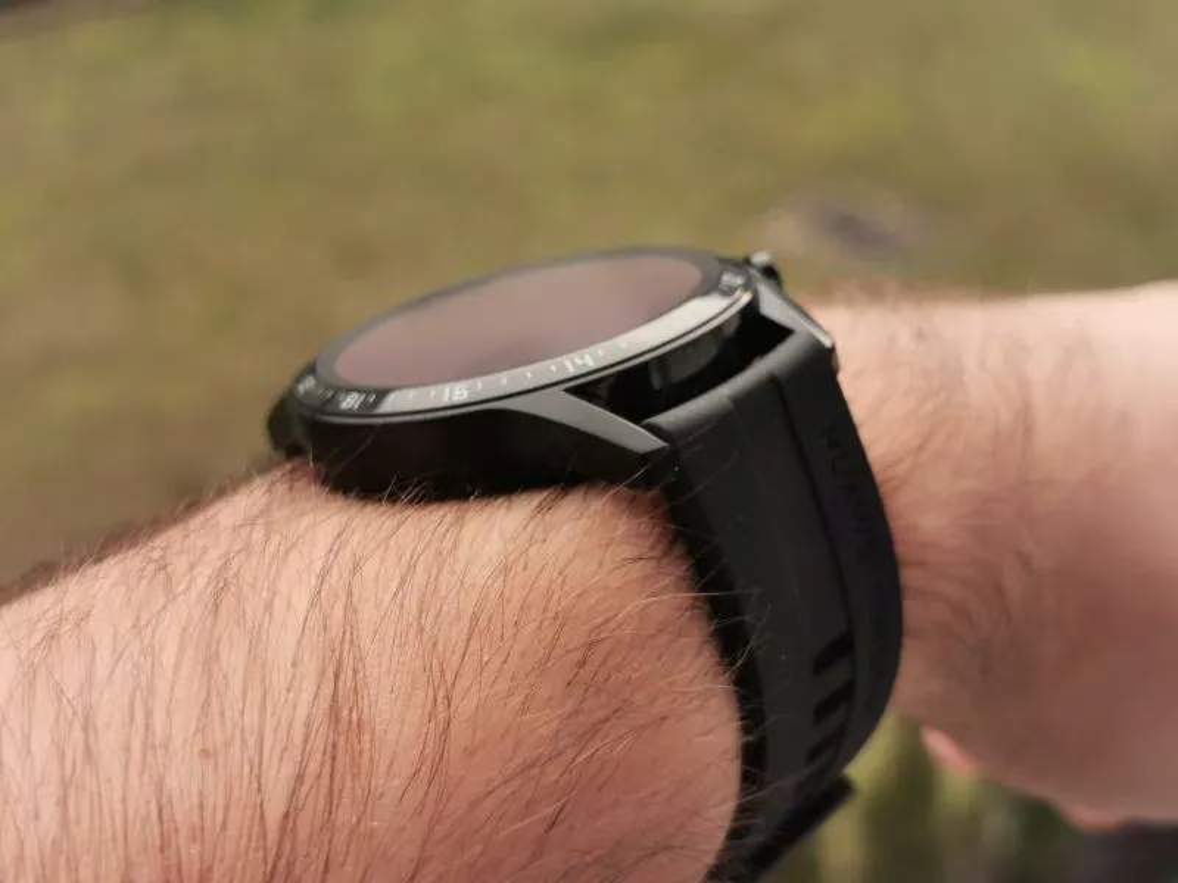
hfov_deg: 35.5
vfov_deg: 27.0
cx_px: 589
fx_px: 1838
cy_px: 442
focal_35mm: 54
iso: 50
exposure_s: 1/364
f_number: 1.6
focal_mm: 5.56
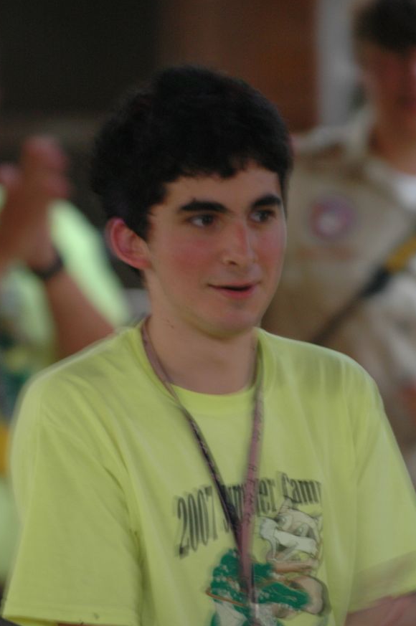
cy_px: 363
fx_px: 6115
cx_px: 189
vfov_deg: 5.9
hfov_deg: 3.9
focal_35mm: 352
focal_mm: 200
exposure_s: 1/30
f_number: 2.8
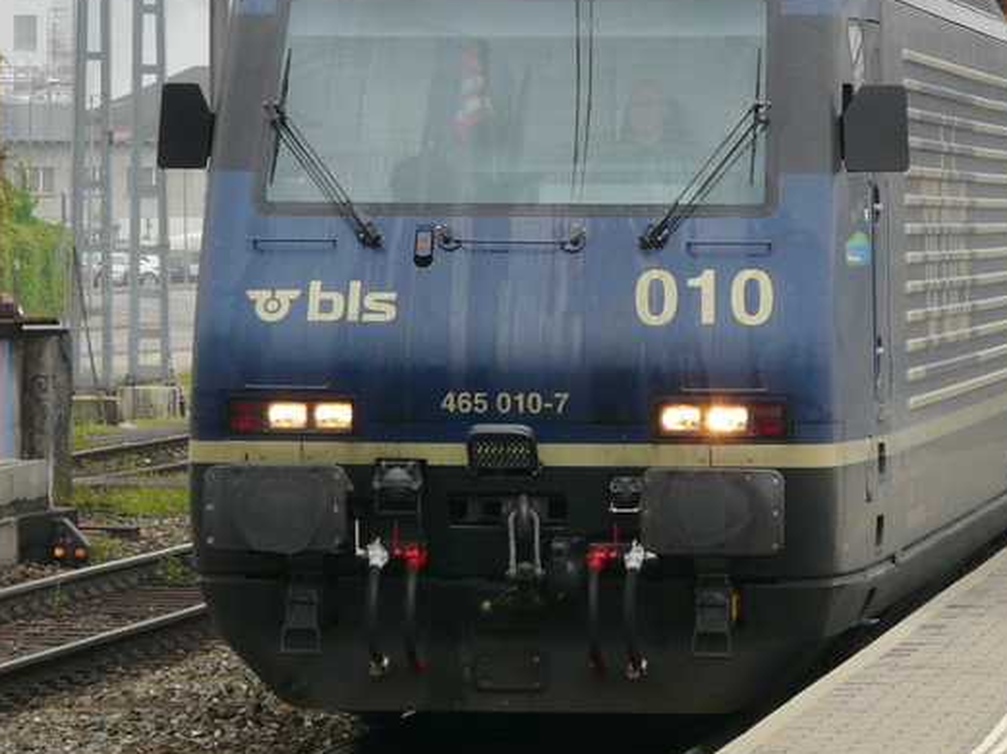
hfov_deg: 6.3
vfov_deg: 4.7
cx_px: 547
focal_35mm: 315
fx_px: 9157
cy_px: 201
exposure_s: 1/200
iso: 100
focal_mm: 27
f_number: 5
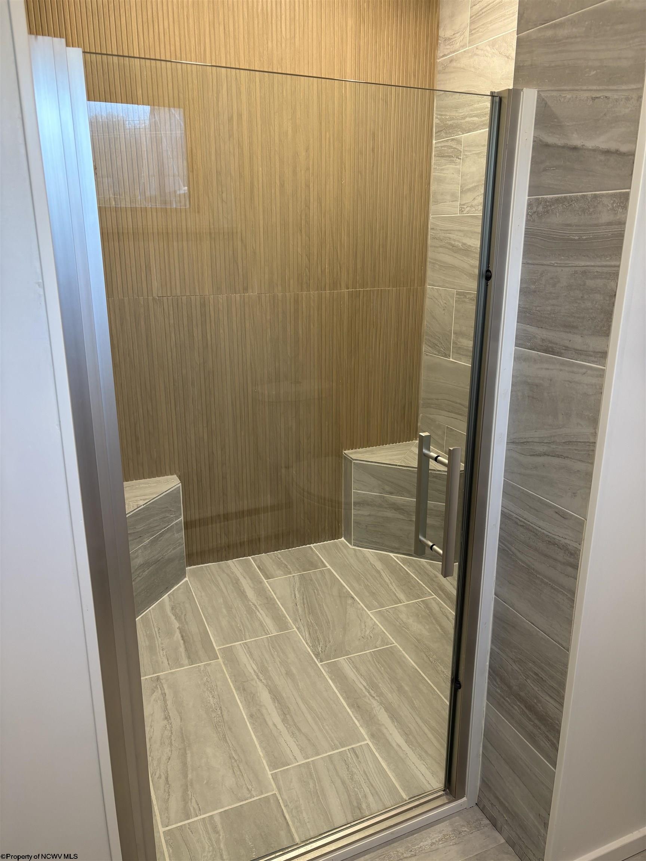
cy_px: 430
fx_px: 647
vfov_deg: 67.3
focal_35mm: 26
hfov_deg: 53.1
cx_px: 323
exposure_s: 1/60
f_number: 1.6
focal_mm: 5.96
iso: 80
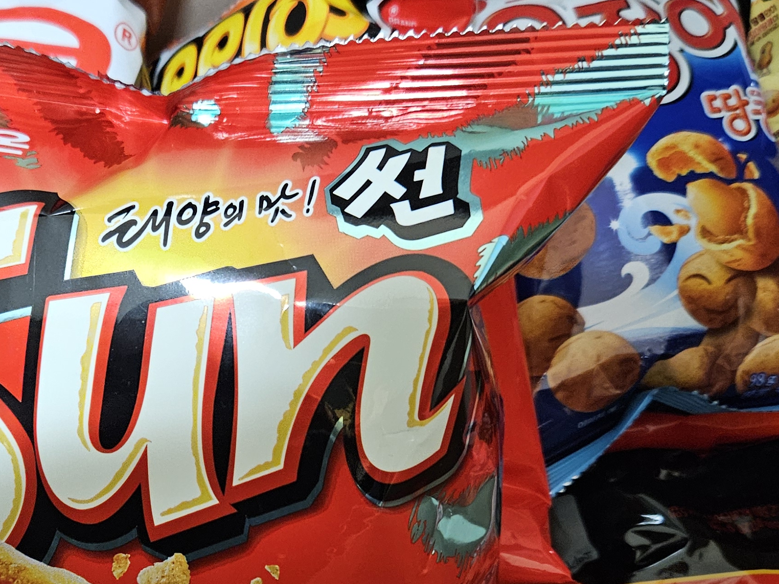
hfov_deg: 34.6
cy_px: 473
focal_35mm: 54
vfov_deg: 26.5
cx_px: 171
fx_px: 1215
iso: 640
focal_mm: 5.4
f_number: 1.8
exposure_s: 1/30
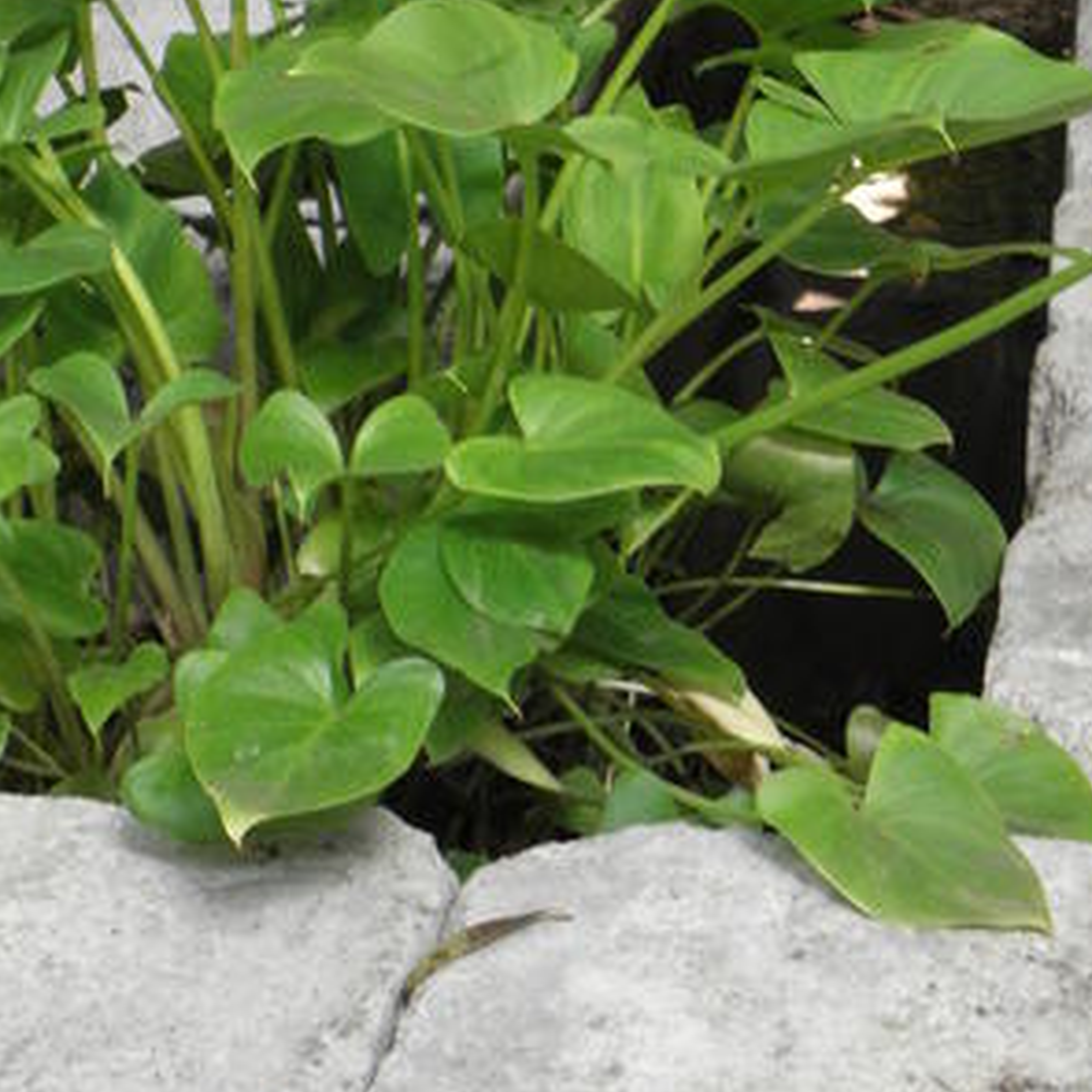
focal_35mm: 90
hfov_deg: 19.2
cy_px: 11
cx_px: 792
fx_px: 3212
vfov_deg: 18.8
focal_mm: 8.53
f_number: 3.4
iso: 125
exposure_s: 1/15
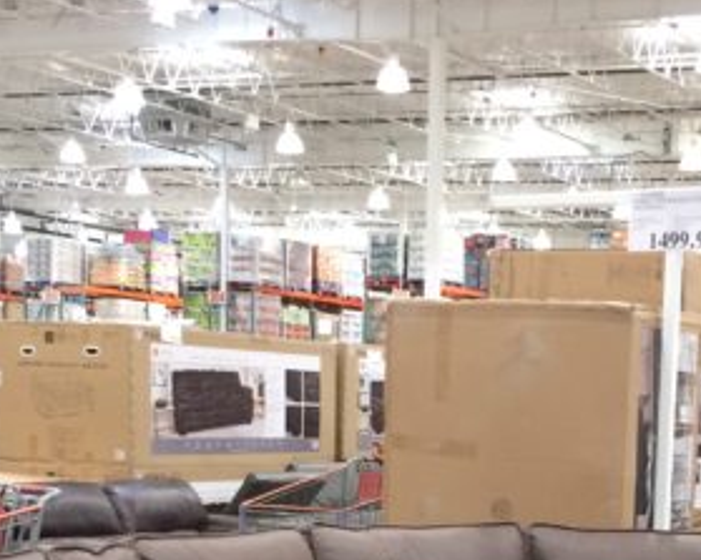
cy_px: 673
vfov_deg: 18.6
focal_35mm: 78
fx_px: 1618
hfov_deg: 24.2
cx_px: 520
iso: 64
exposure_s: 1/30
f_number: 2.2
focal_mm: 4.15
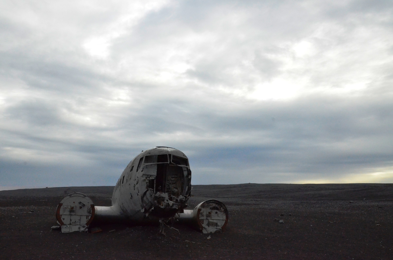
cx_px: 196
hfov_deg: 57.3
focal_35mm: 33
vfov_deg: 39.8
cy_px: 130
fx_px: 359
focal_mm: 22
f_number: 14
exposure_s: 1/1600
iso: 5000
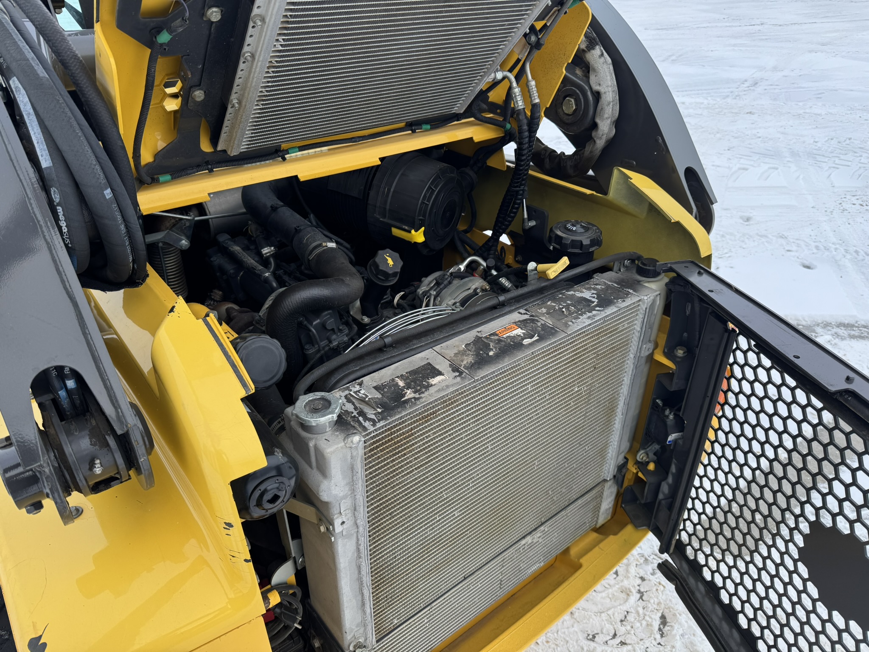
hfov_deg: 71.6
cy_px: 326
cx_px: 434
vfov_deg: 56.8
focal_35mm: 24
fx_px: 602
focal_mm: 6.76
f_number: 1.78
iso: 80
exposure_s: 1/336
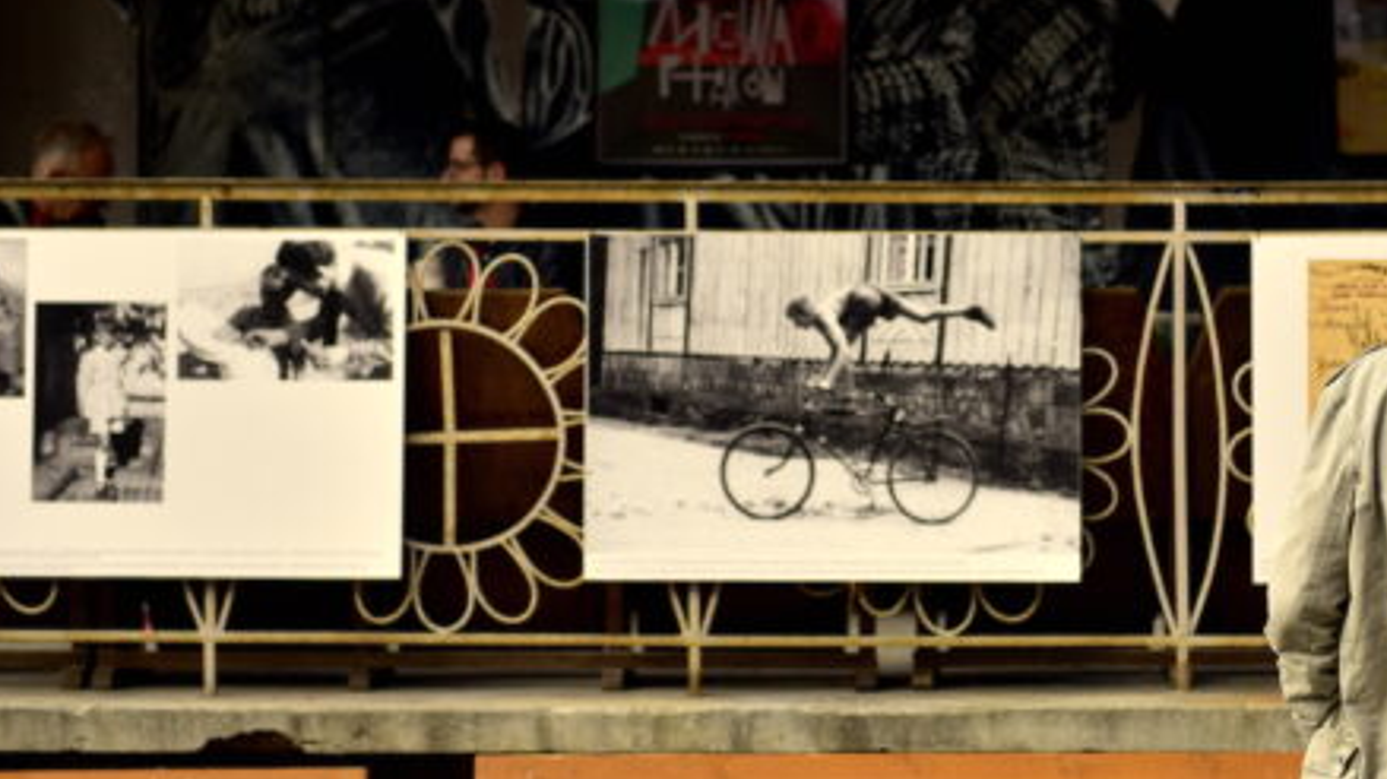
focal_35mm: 89
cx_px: 868
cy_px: 366
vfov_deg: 13.6
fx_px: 3272
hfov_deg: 23.9
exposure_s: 1/320
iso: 100
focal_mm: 62
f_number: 2.8
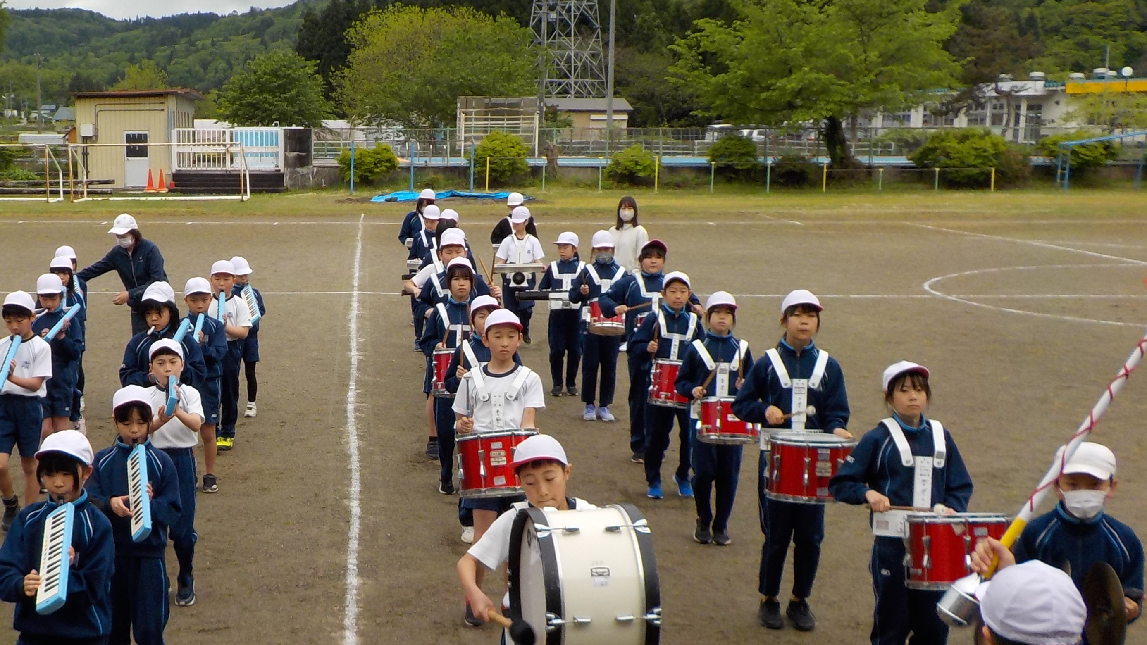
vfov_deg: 24.4
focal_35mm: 49
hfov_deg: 41.2
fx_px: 1490
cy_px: 409
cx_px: 322
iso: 125
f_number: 3.3
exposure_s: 1/500
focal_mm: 4.1
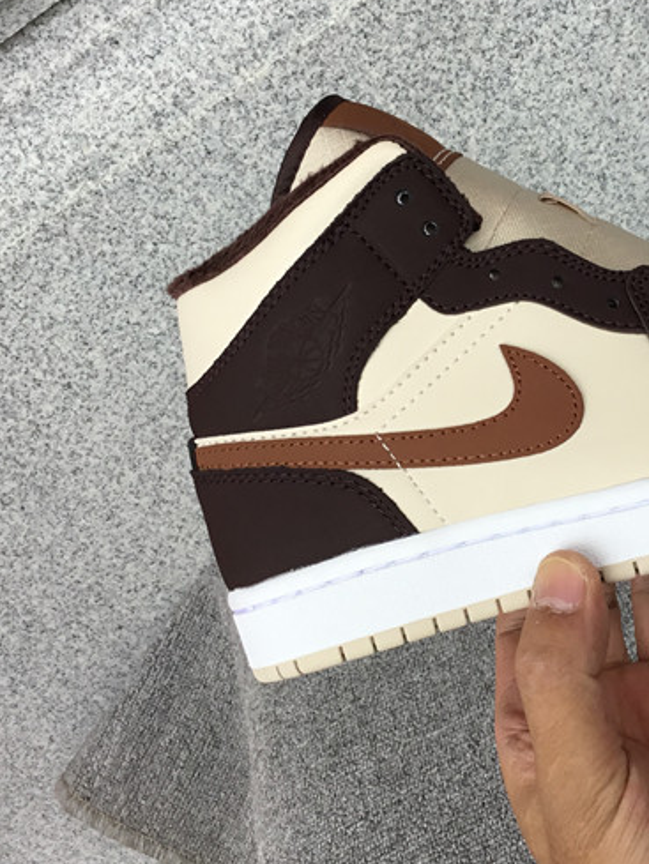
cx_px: 539
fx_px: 1424
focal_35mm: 57
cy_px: 344
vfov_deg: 33.7
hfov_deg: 25.1
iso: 32
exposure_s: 1/120
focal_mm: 3.3
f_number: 2.4
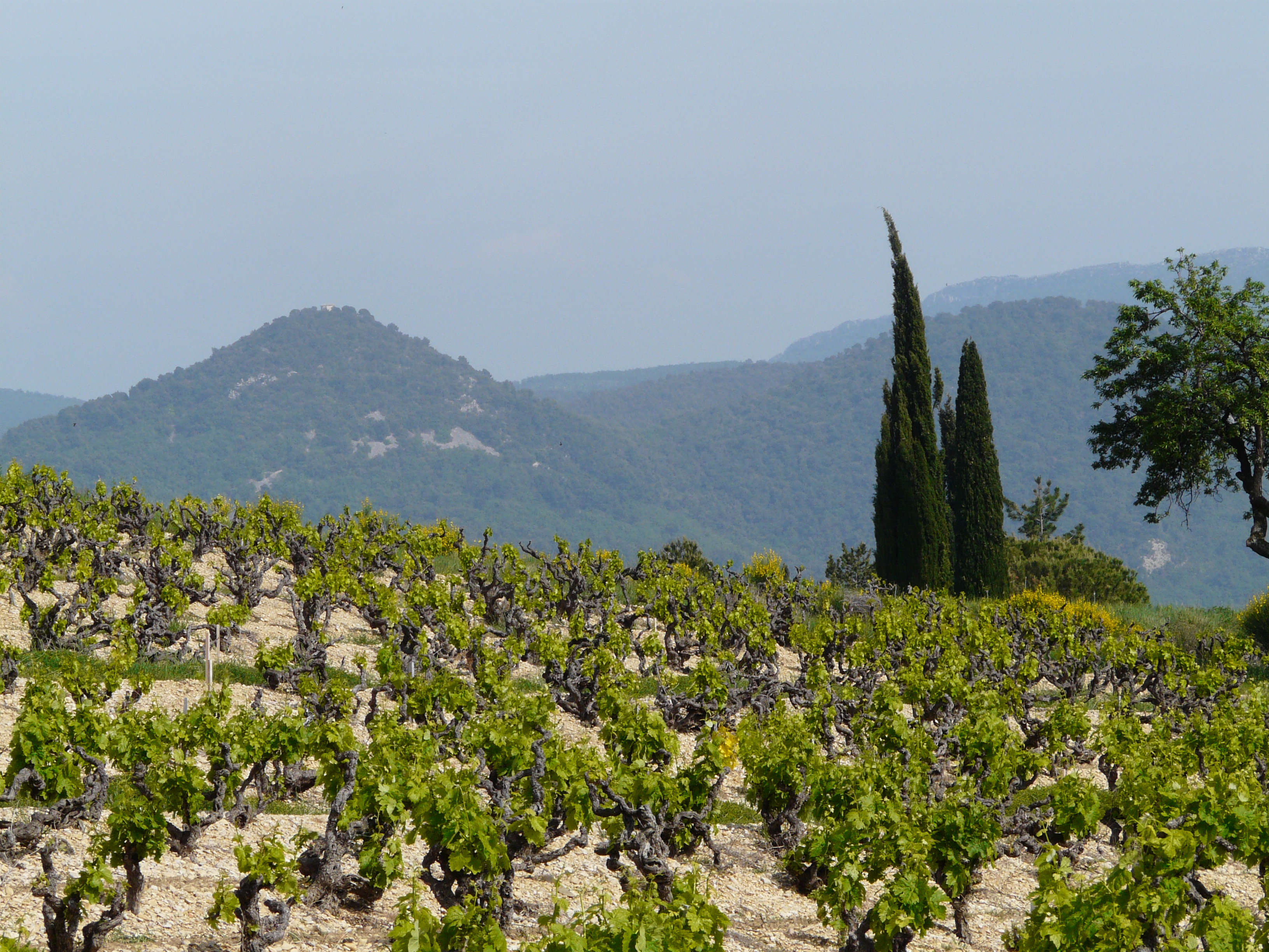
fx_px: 6709
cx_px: 634
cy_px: 476
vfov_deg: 8.1
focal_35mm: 183
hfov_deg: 10.8
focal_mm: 30
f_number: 7.1
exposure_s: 1/400
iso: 100
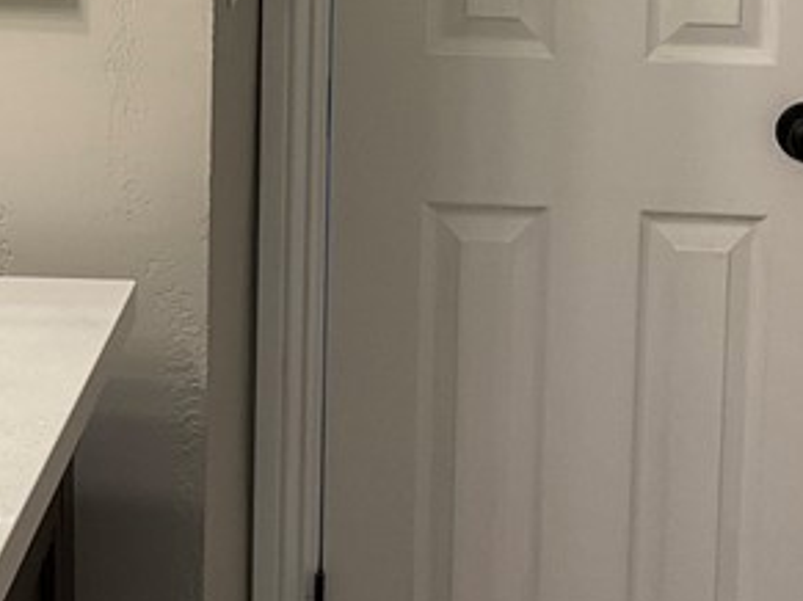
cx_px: 259
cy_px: -44
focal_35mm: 102
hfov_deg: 19.2
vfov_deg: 14.2
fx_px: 2365
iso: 64
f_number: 1.8
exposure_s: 1/60
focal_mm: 3
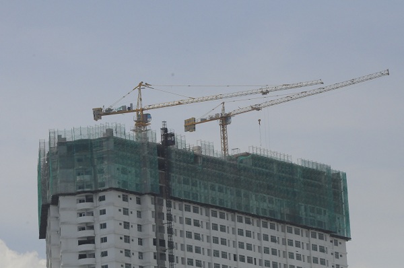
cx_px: 202
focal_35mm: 240
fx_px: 2689
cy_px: 134
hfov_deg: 8.6
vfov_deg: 5.7
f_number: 14
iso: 2000
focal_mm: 160
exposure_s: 1/2500
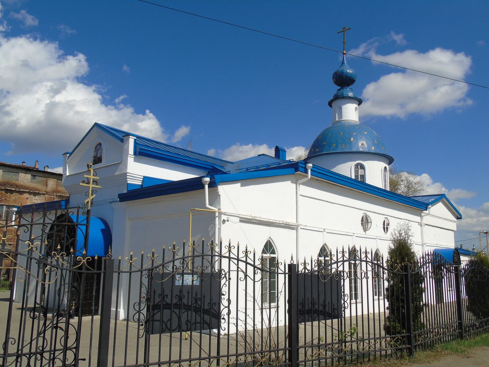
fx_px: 410
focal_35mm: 29
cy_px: 184
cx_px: 244
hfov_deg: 61.7
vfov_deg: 48.2
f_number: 4.8
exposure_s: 1/1000
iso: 80
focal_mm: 5.2
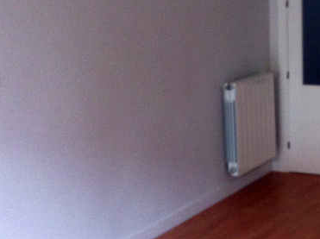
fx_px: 784
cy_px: 68
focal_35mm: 85
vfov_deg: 17.2
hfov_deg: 22.3
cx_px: 304
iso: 125
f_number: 2.8
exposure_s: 1/15
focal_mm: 3.85
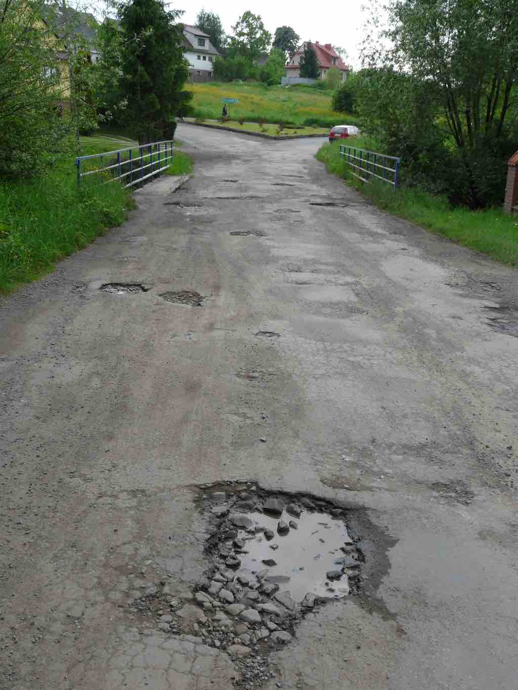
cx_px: 259
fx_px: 758
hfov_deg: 37.7
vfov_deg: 49.0
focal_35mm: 38
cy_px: 345
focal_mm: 6.3
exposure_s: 1/160
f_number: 4
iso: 100
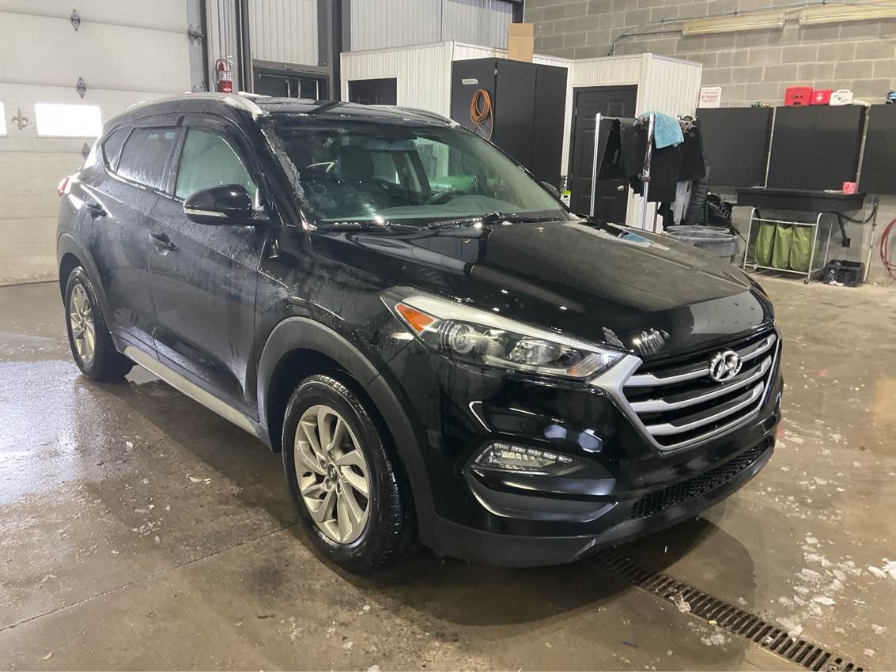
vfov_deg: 48.2
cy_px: 336
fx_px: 751
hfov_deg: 61.7
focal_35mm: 29
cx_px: 448
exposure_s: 1/60
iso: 160
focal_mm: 3
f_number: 1.8
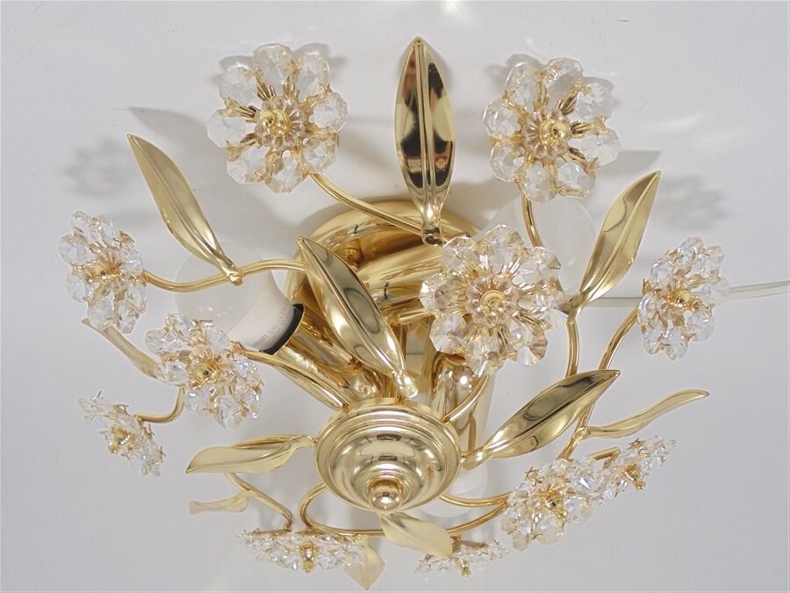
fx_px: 776
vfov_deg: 41.8
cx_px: 395
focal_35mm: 34
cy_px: 296
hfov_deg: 54.0
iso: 100
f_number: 4
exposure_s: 1/50
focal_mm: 6.1
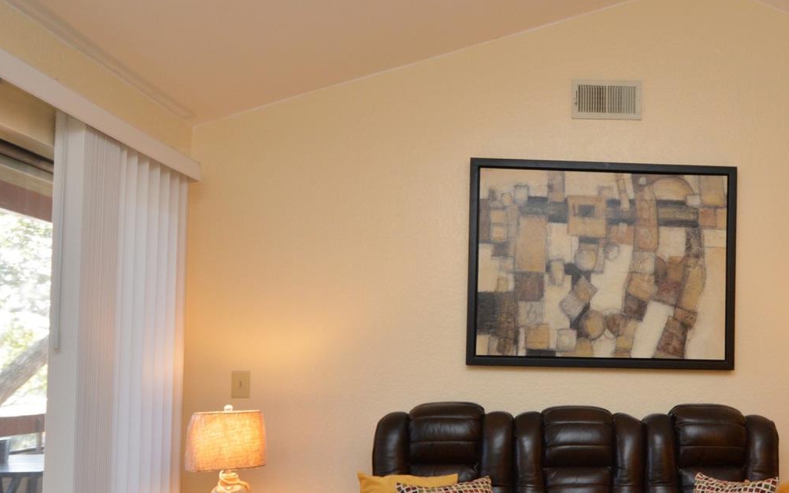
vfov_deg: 42.1
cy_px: 355
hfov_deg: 61.5
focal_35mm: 29
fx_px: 624
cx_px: 578
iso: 720
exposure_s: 1/60
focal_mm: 12
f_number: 4
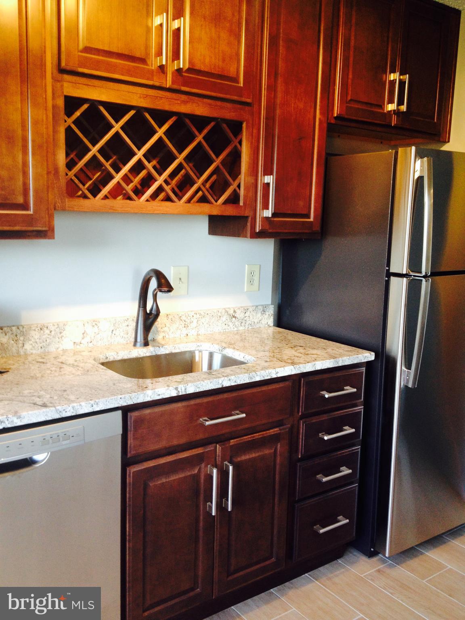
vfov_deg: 52.6
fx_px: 627
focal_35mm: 35
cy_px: 310
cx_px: 232
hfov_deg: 40.7
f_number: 2.4
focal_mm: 4.28
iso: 80
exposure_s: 1/20
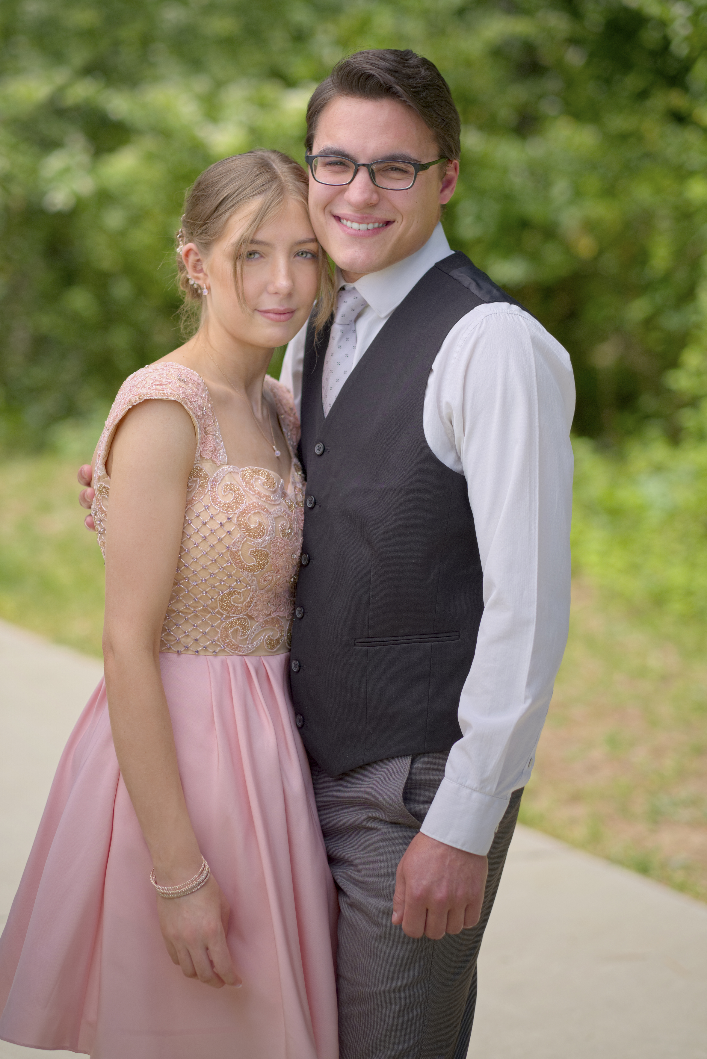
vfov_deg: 24.2
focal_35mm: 84
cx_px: 354
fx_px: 2472
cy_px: 530
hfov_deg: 16.3
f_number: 1.8
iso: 200
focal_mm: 56
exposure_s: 1/4000
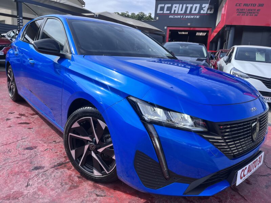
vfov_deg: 53.1
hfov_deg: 67.3
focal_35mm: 26
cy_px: 102
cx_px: 136
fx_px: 204
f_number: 1.6
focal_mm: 5.1
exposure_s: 1/1647
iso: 50
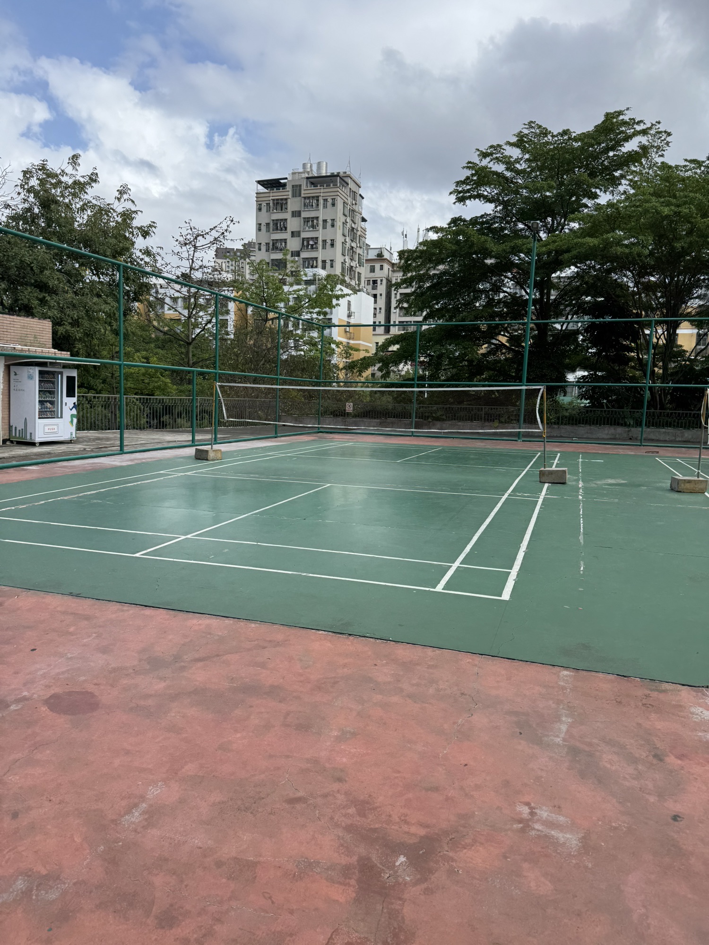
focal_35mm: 24
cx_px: 354
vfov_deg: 71.6
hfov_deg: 56.8
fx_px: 655
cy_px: 472
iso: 80
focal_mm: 6.76
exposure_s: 1/3247
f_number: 1.78
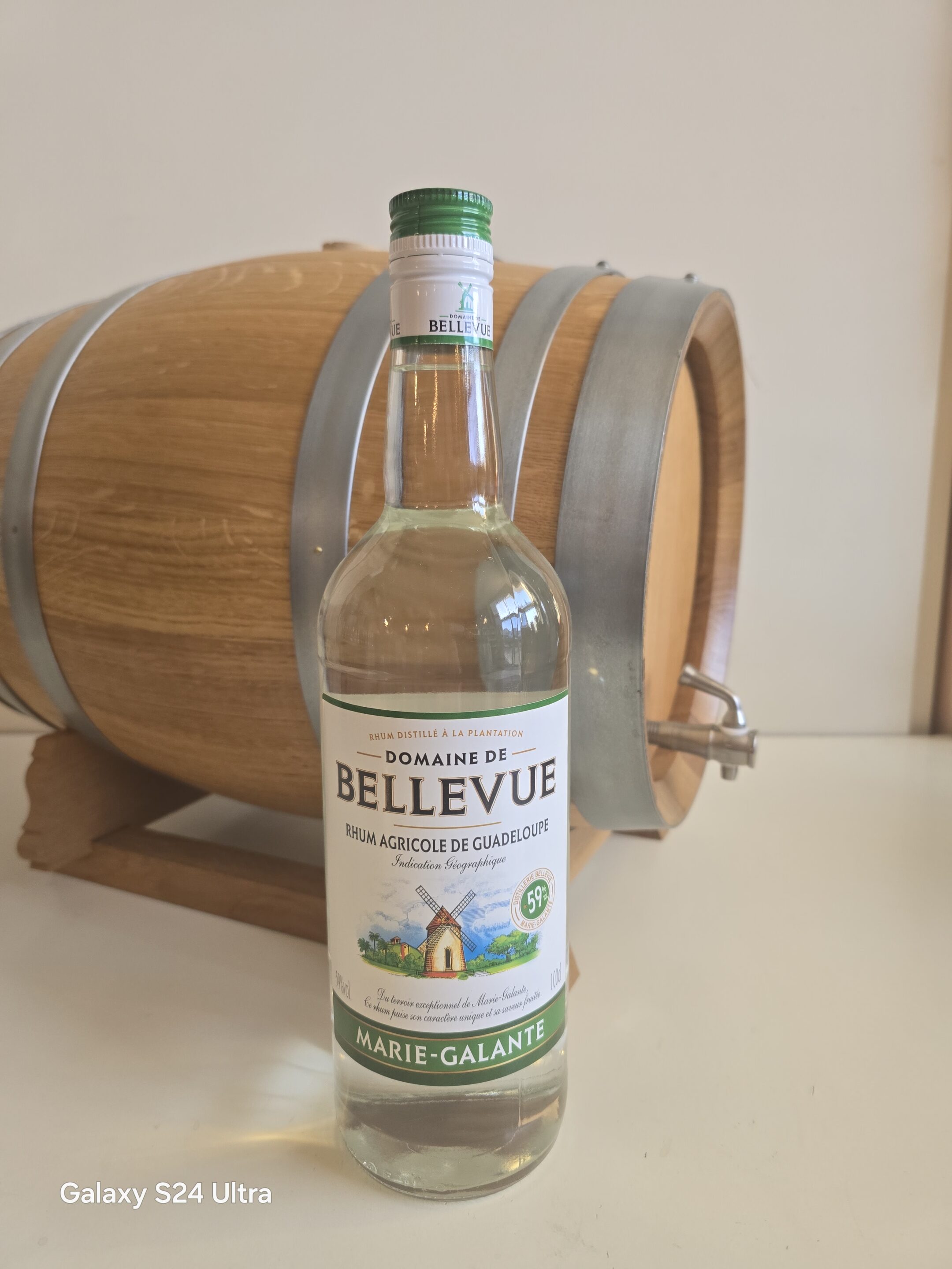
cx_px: 476
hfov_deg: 58.9
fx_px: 843
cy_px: 634
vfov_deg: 73.9
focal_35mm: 23
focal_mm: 6.3
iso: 160
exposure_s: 1/100
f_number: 1.7
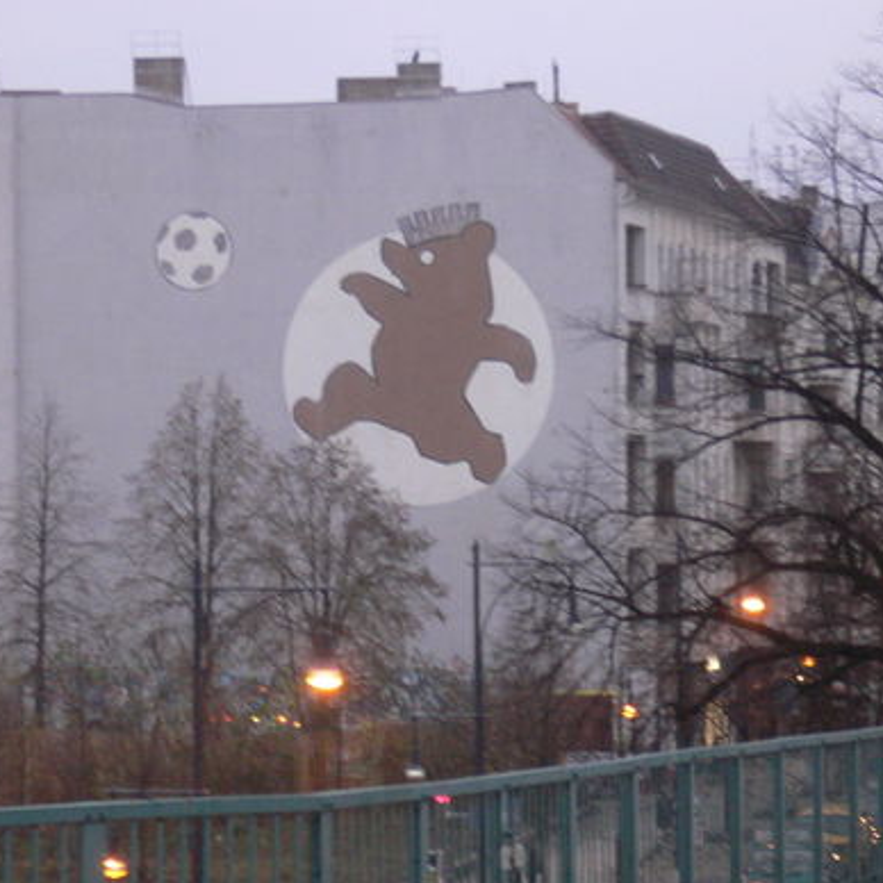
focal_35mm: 153
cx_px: 312
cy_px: 357
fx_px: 4416
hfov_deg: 11.4
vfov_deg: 11.4
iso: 200
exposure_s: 1/10
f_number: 5
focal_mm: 17.4
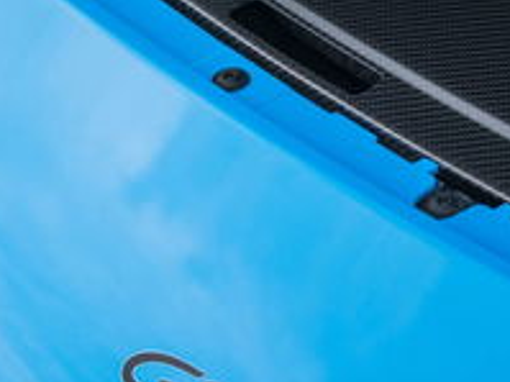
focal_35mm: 178
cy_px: 37
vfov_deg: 8.3
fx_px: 2621
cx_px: 438
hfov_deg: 11.1
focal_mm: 48
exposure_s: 1/250
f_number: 5
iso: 200
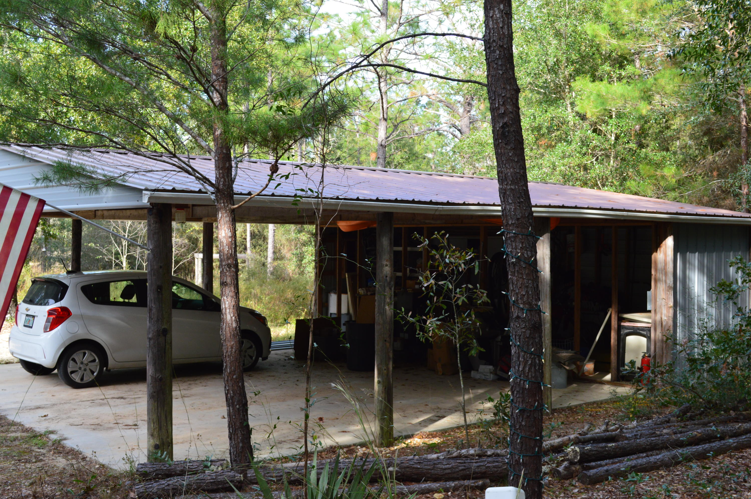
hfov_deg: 45.0
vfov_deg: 30.8
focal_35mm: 44
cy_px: 250
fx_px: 907
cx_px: 376
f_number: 9
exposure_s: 1/100
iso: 400
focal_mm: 29
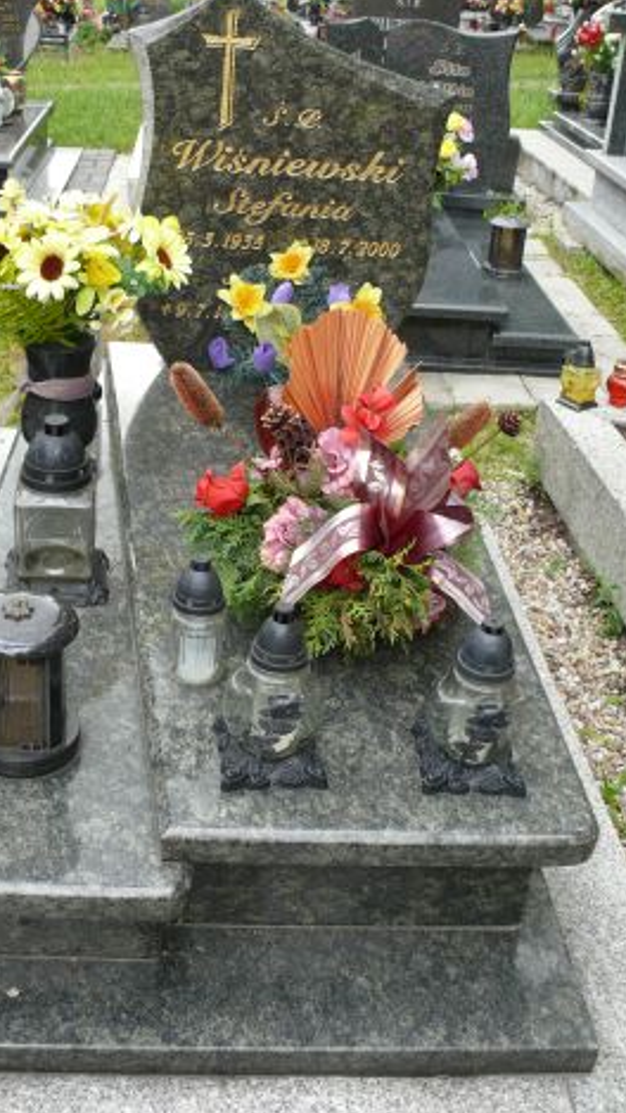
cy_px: 546
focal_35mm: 39
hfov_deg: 30.4
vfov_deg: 51.6
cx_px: 263
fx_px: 1150
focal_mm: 7.4
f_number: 3.2
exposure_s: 1/125
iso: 100
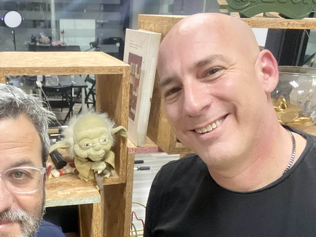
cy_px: 181
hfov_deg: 45.0
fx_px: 374
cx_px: 104
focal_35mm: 41
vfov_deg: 34.3
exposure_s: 1/50
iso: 320
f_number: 2.2
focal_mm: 2.71
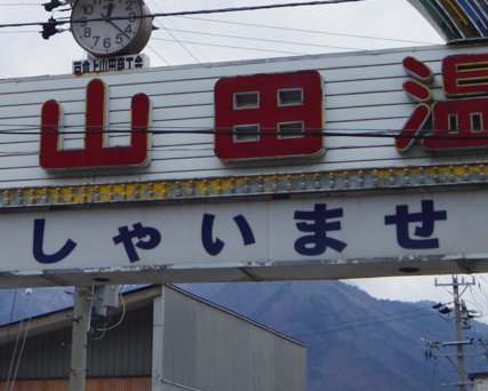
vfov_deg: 13.9
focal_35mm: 110
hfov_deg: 17.4
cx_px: 128
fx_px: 1589
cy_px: 38
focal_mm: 8.5
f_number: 3.2
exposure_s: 1/800
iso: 125
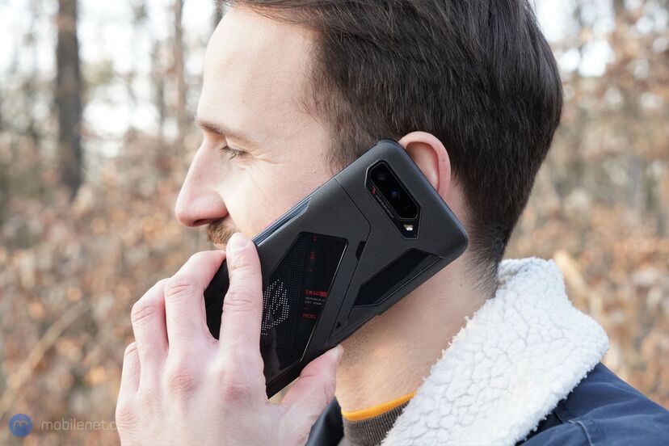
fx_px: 1208
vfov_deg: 20.9
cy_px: 223
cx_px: 334
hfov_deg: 31.0
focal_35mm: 65
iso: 2000
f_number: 7.1
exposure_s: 1/160
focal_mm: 65
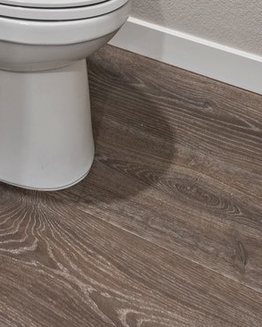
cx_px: 47
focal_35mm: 63
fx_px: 610
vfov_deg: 18.1
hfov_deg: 23.8
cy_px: -351
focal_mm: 16
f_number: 8
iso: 320
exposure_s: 1/4
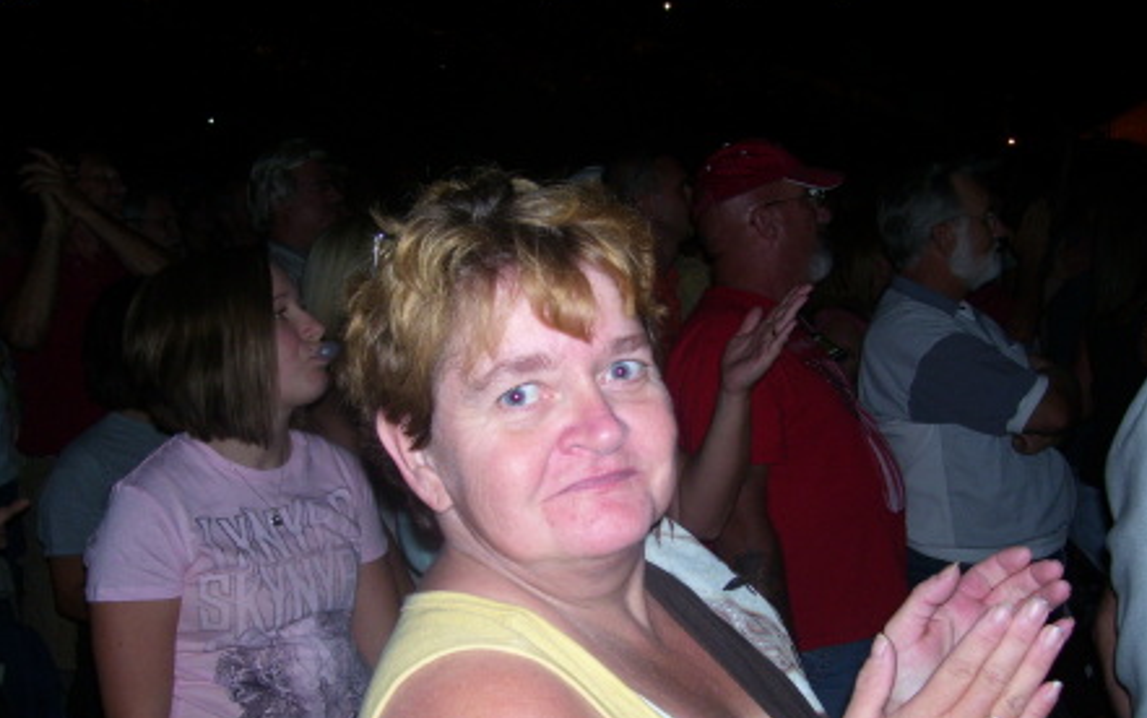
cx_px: 583
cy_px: 425
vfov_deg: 31.9
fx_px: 1251
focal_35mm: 40
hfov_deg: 49.3
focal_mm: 6
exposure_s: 1/60
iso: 125
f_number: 2.7
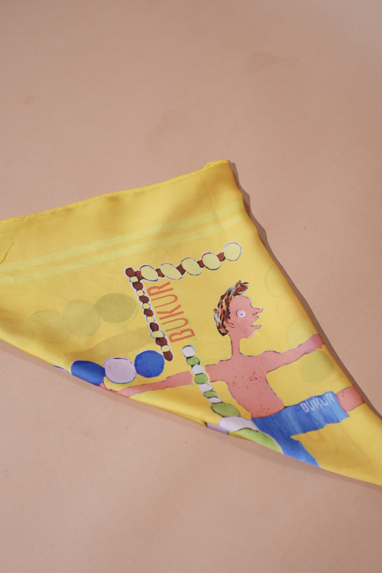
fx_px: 1114
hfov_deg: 19.5
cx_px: 191
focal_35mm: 70
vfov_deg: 28.8
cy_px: 286
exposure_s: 1/1250
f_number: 2.8
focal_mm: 70
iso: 1250
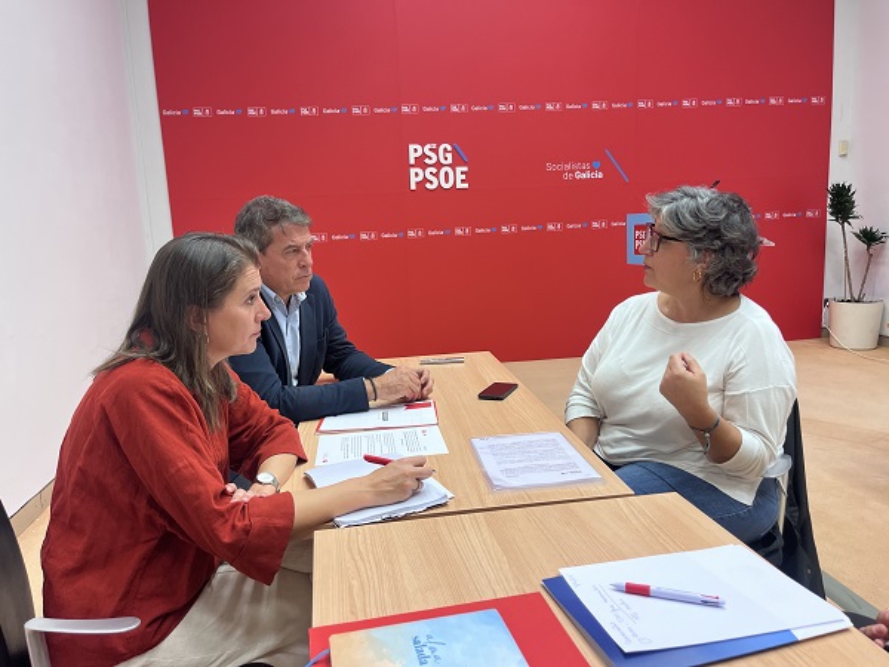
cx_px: 444
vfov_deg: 53.1
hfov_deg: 67.3
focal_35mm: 26
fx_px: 668
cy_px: 334
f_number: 1.6
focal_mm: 5.1
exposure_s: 1/100
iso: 100
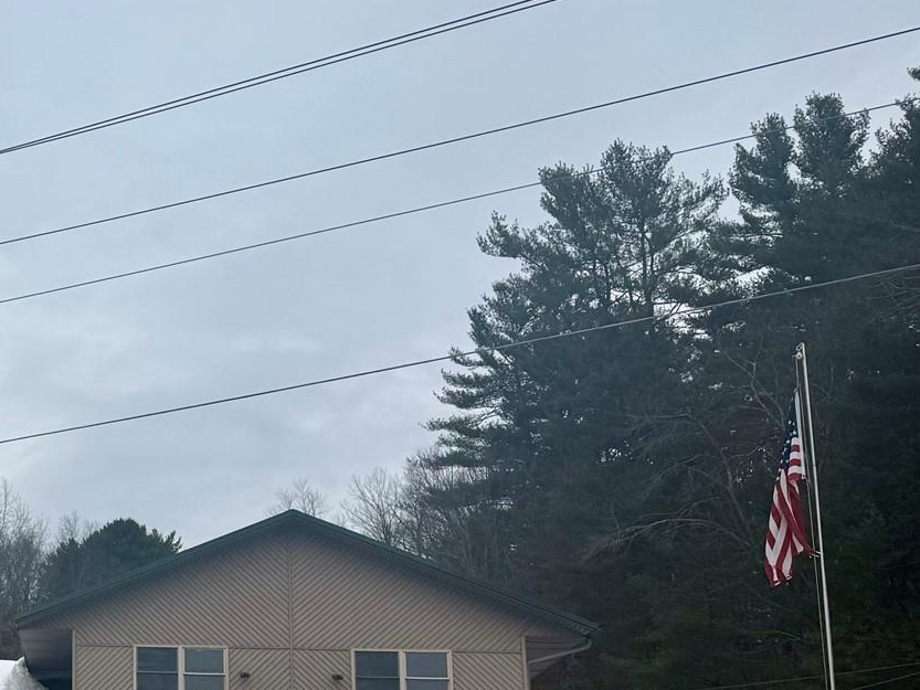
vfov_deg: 24.4
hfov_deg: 28.4
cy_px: 553
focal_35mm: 59
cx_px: -189
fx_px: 1568
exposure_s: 1/4975
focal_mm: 6.76
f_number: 1.78
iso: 80
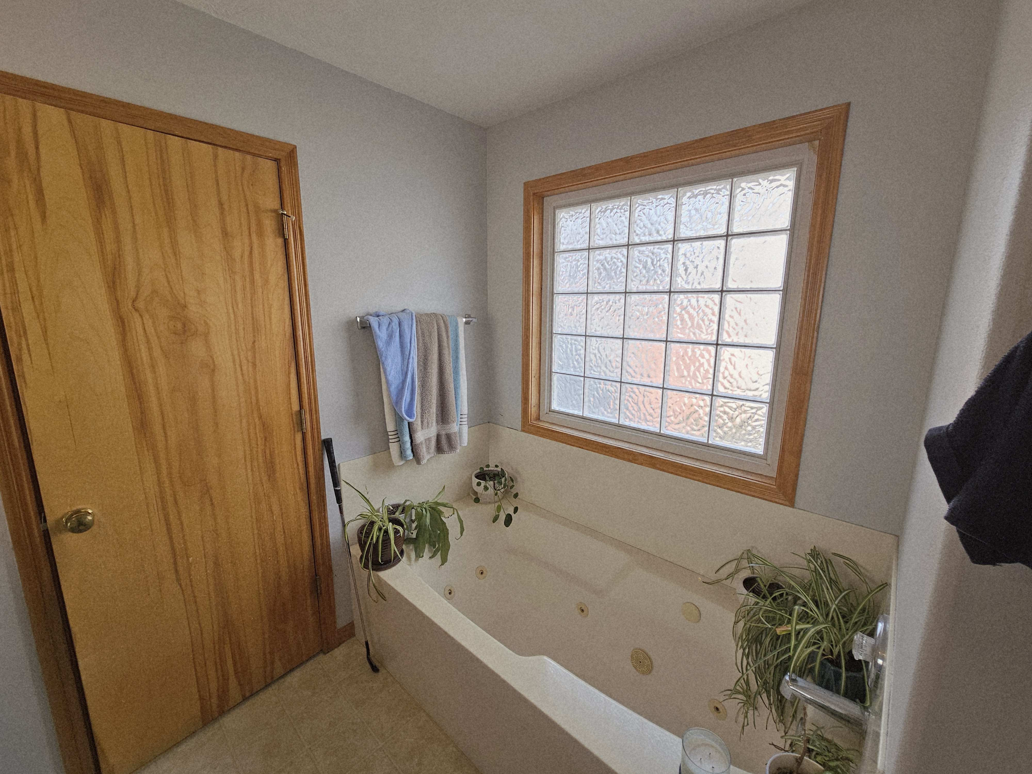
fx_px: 388
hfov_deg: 106.2
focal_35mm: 13
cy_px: 387
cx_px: 516
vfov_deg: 89.9
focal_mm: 2.2
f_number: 2.2
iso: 64
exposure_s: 1/120
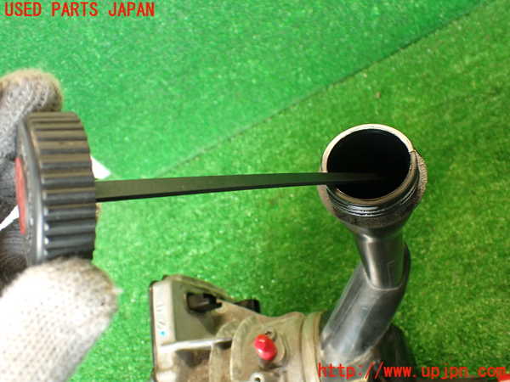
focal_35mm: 32
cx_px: 255
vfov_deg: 44.2
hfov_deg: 56.8
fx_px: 471
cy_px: 191
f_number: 2.4
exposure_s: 1/30
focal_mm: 5.79
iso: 320
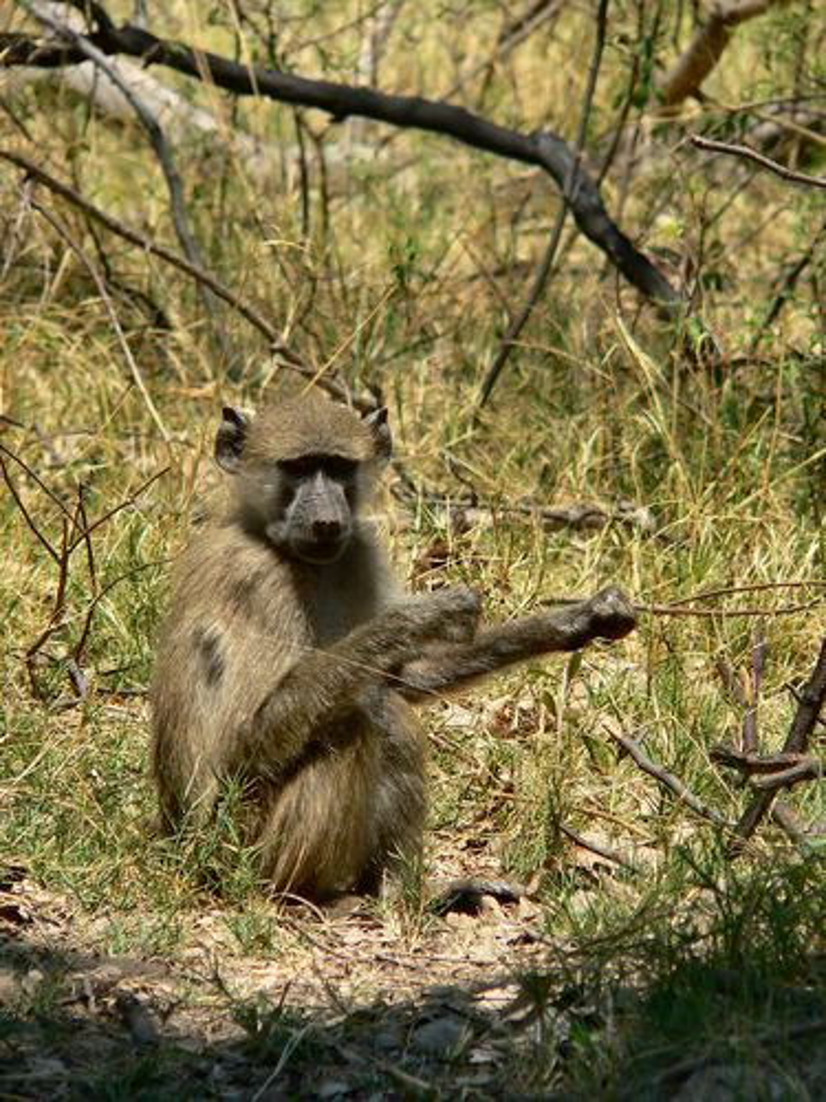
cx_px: 413
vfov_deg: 4.6
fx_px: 13744
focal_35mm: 432
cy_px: 551
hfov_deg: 3.4
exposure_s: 1/500
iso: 80
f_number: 4.6
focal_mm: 72
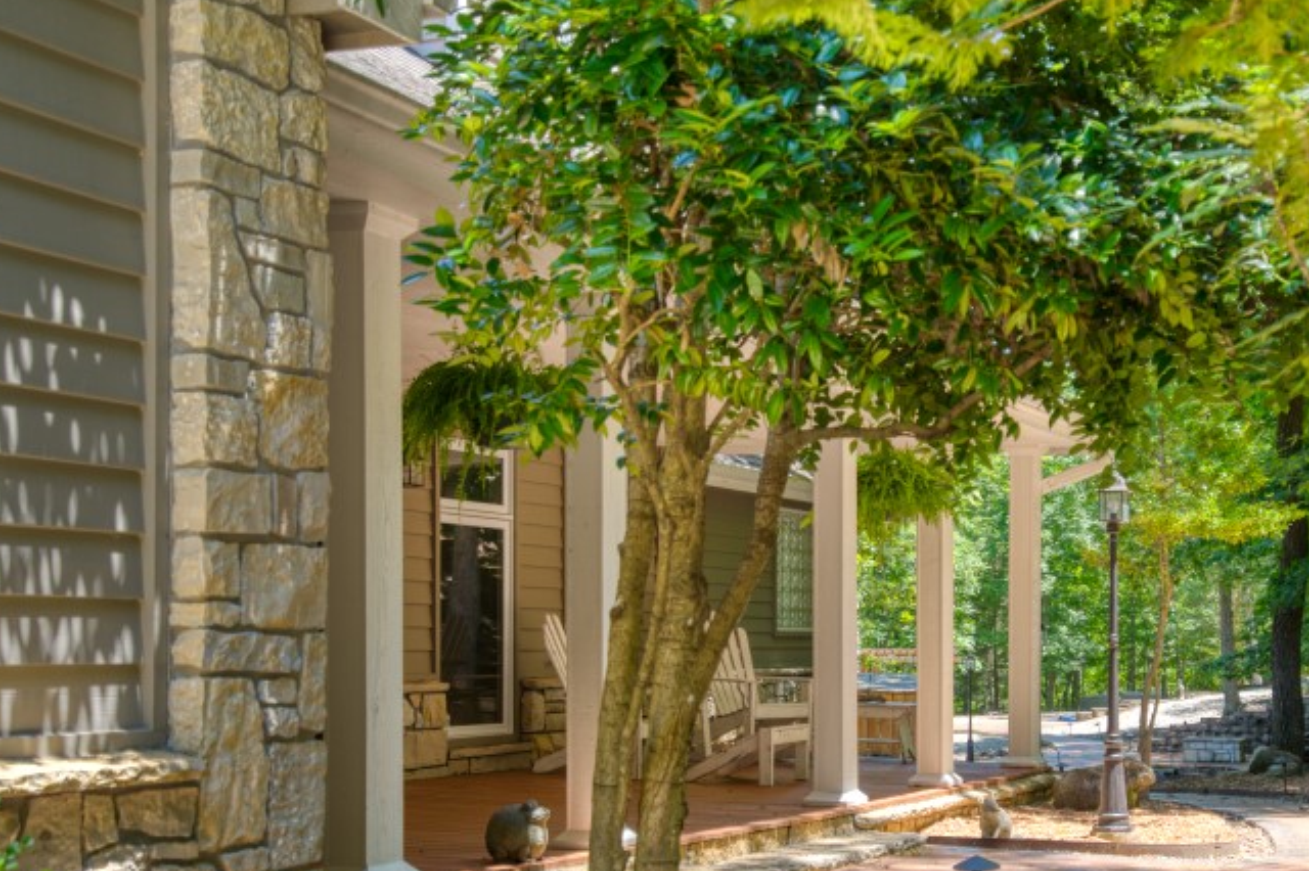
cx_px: 886
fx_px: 2035
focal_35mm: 56
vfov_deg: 23.9
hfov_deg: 35.3
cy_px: 650
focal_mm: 35
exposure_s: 1/80
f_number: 4.5
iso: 100
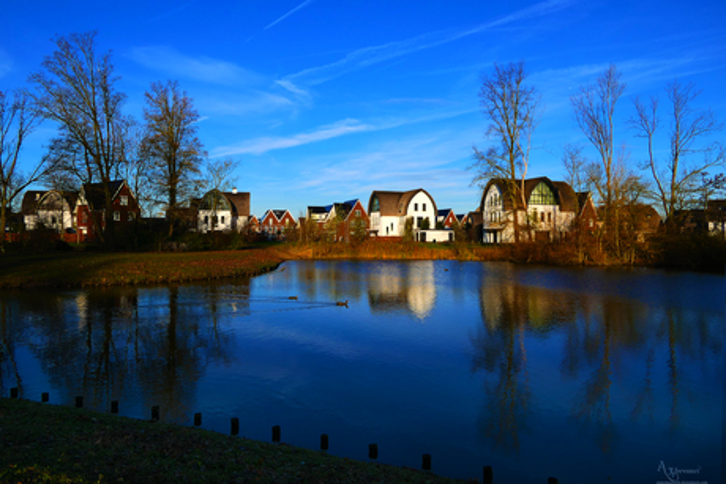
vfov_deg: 53.2
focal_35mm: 24
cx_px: 363
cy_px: 242
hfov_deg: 73.7
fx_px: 484
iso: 125
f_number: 4
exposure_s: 1/640
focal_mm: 8.8
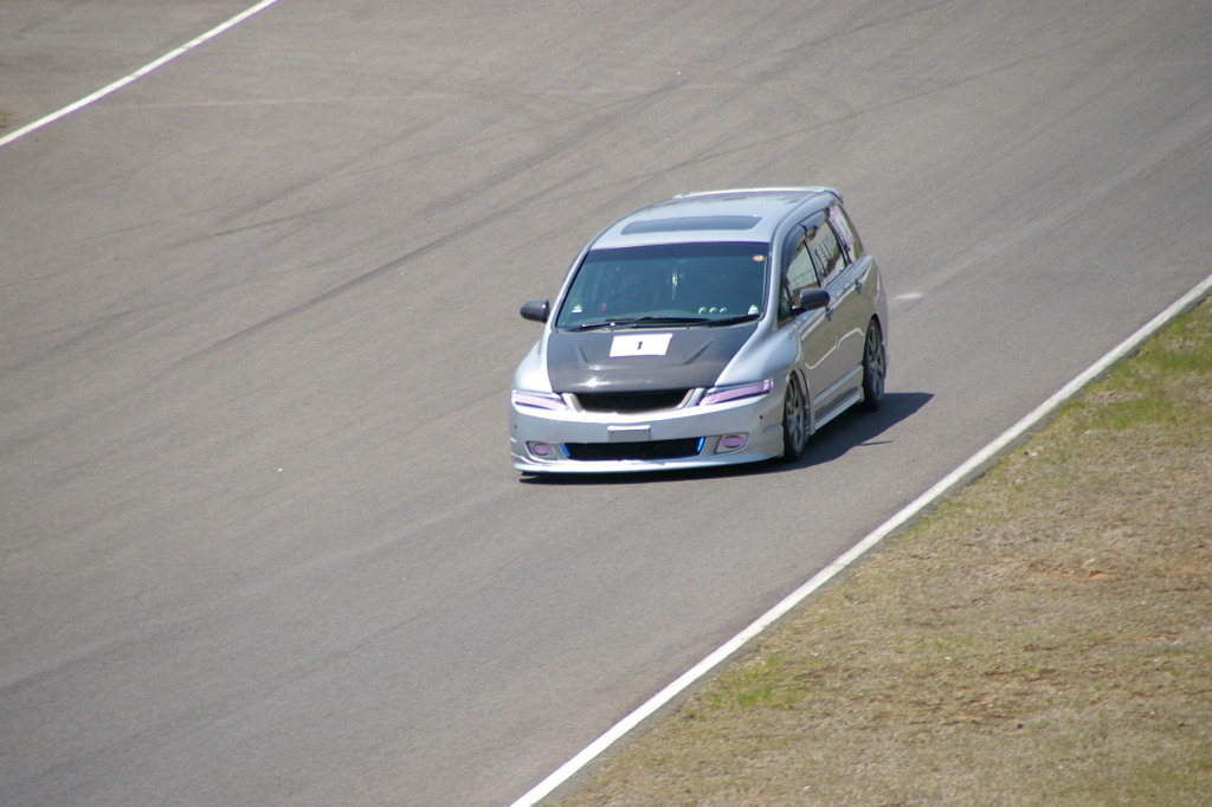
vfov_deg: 3.7
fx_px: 12620
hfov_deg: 5.5
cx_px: 606
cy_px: 404
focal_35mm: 375
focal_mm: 250
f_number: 8
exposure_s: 1/350
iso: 200
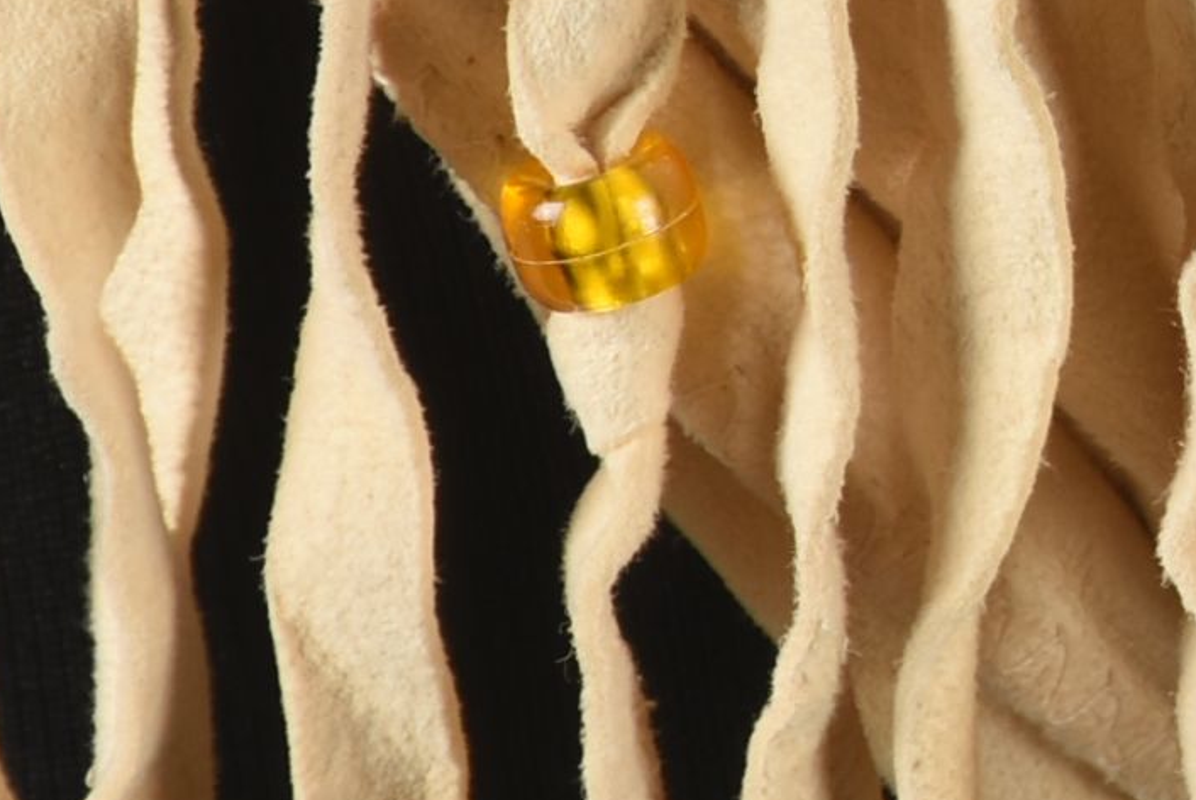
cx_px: 2353
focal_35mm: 890
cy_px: -110
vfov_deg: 1.5
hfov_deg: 2.3
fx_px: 29591
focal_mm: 140
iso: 200
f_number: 14
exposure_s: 1/125
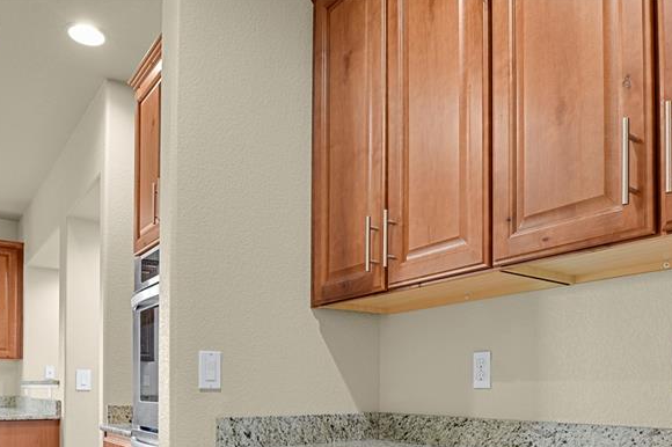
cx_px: 353
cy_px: 389
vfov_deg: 40.7
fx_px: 560
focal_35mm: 30
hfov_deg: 61.9
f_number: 8
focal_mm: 17
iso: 250
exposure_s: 8
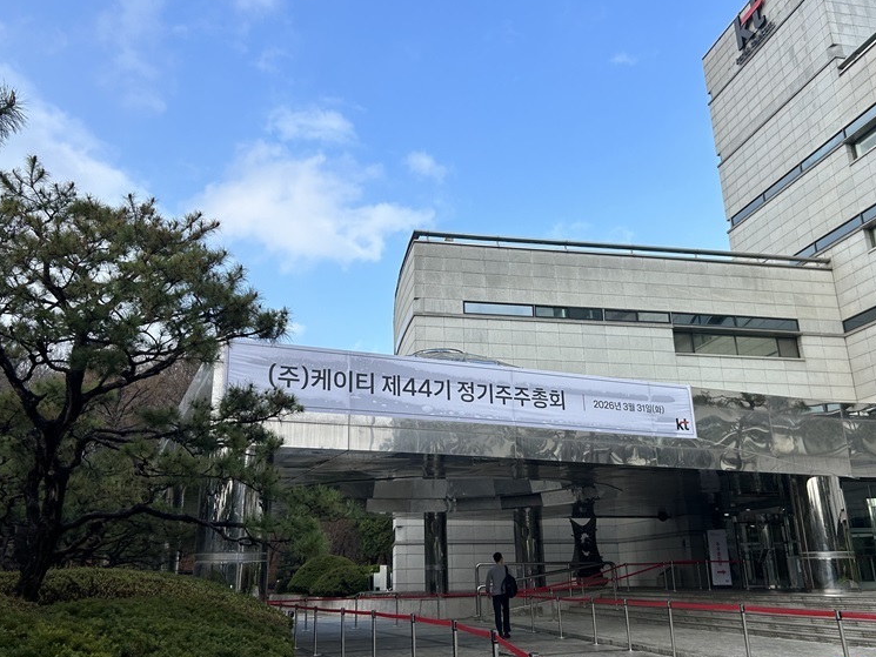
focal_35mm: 30
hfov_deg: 60.0
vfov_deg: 46.8
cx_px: 447
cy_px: 328
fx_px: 759
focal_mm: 5.7
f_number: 1.5
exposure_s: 1/2632
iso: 50
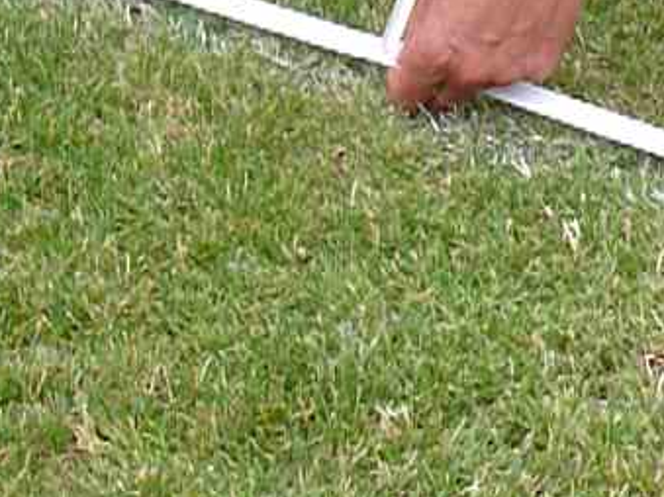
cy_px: 147
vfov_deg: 4.7
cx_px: 355
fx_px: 6040
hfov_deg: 6.3
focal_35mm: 315
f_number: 10
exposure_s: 1/160
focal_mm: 29.7
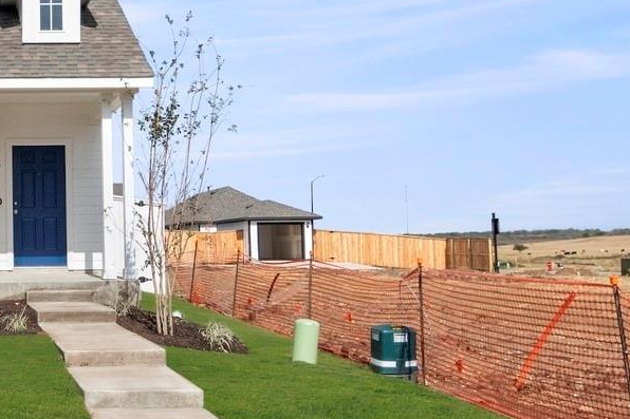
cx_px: -60
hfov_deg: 19.9
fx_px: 1714
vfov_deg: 14.0
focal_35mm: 98
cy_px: 187
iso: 400
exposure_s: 1/2500
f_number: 8
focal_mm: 24
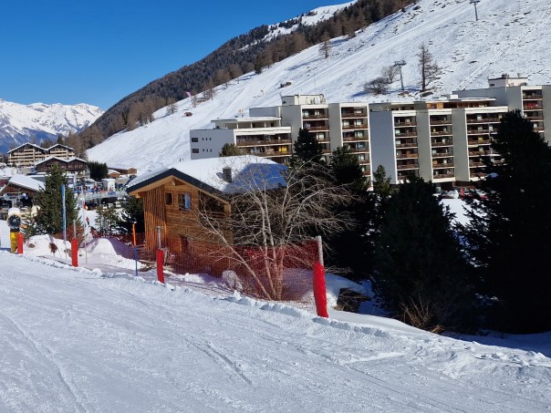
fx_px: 621
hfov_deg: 44.7
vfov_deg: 36.3
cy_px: 128
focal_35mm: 39
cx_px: 86
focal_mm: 5.4
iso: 50
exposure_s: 1/5840
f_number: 1.8
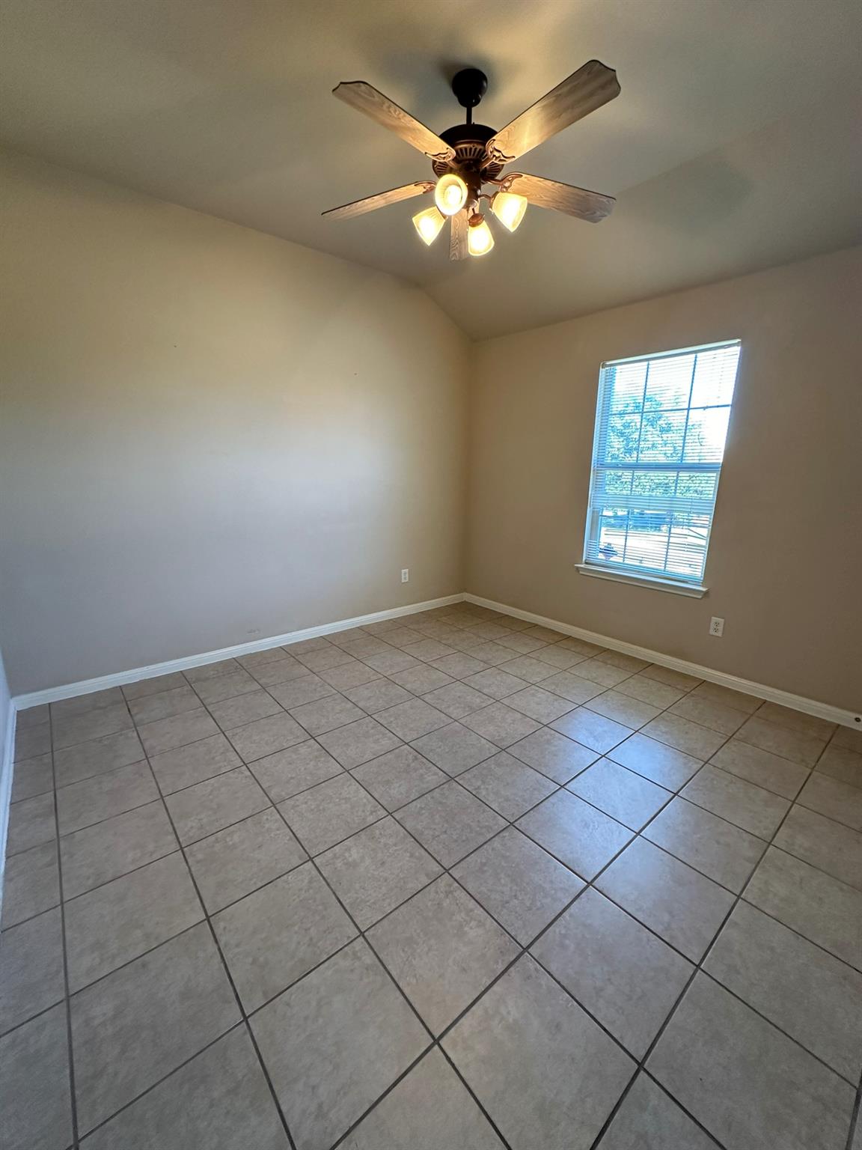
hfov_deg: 85.7
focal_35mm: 14
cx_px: 431
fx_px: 465
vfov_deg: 102.1
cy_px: 575
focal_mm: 2.22
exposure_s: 1/60
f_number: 2.2
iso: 160
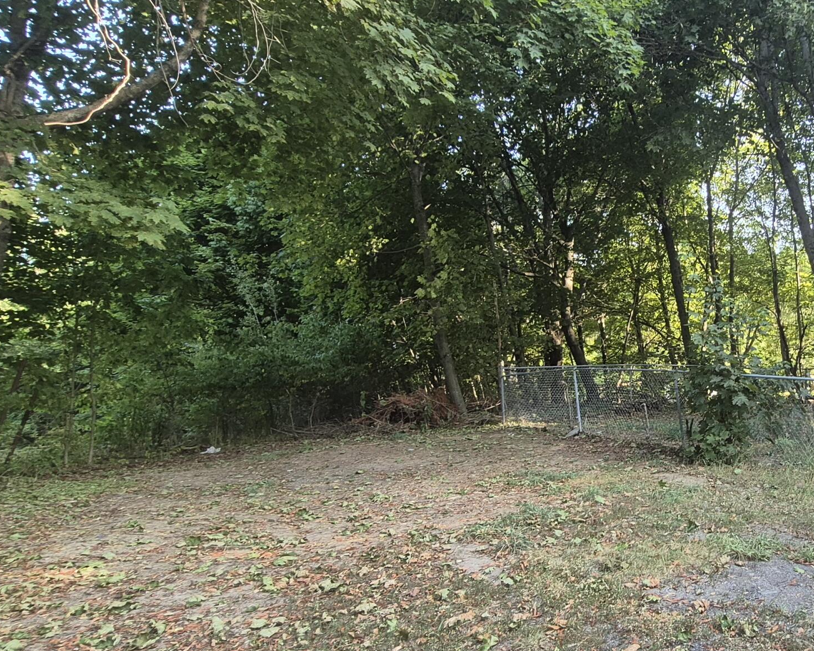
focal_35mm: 26
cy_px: 384
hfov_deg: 60.7
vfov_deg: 54.6
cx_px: 651
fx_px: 626
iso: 50
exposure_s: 1/60
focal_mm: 1.74
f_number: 2.2
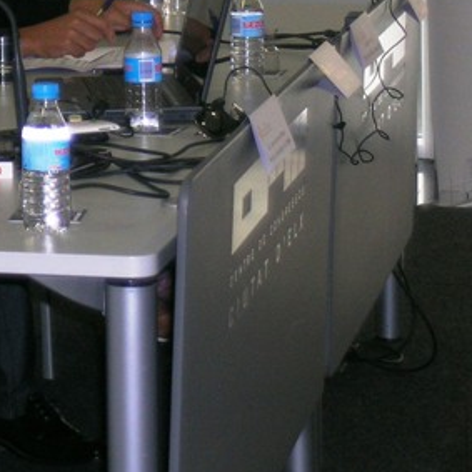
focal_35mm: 170
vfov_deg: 10.2
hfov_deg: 10.1
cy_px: 11
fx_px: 2623
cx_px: -133
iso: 94
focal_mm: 14.5
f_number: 3.9
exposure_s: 1/121
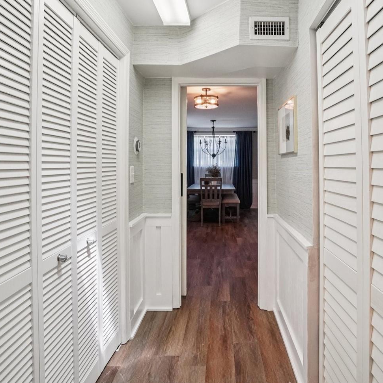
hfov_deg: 71.7
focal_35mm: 21
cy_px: 176
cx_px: 222
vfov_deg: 72.0
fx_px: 263
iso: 800
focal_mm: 10
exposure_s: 1/30
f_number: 8
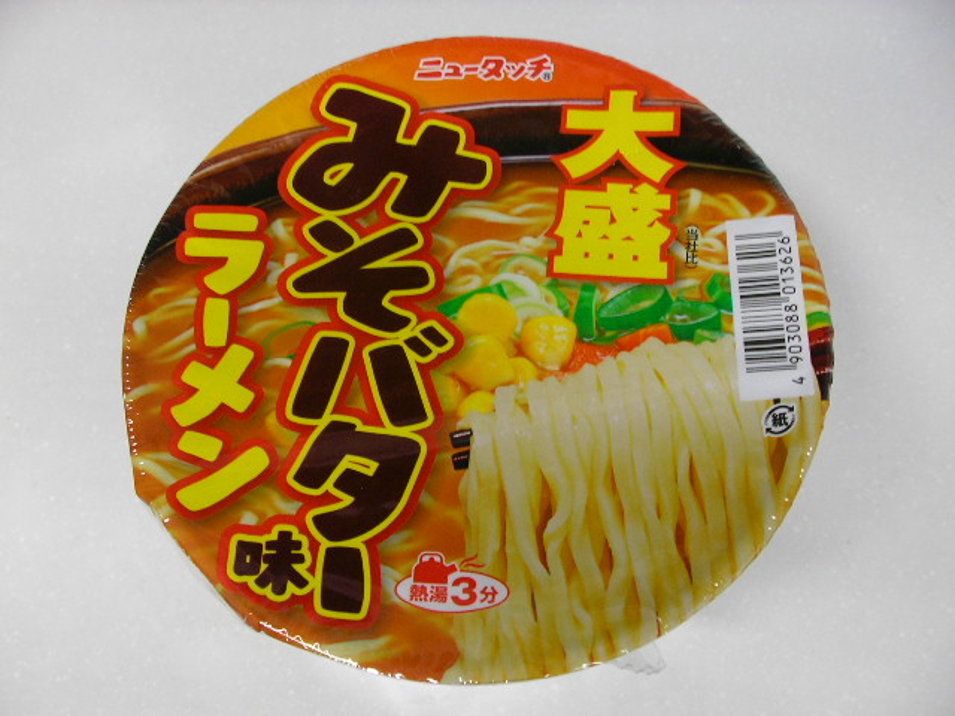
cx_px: 478
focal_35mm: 38
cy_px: 358
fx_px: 1048
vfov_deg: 37.7
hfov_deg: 49.0
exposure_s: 1/13
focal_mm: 5.8
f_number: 3.5
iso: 100
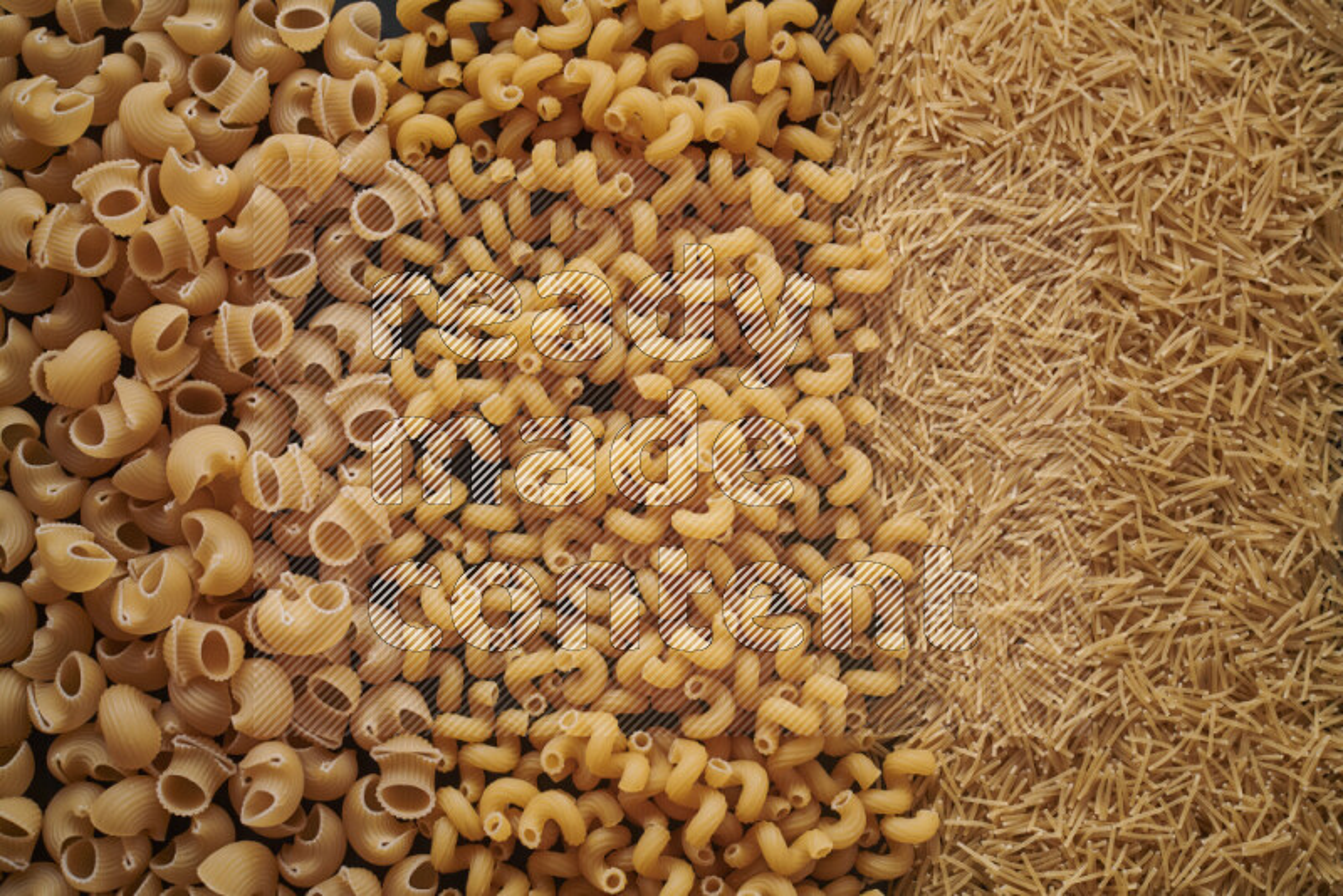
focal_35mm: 50
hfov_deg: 39.6
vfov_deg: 27.0
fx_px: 1866
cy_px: 448
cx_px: 672
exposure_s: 1/100
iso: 160
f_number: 8
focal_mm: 50
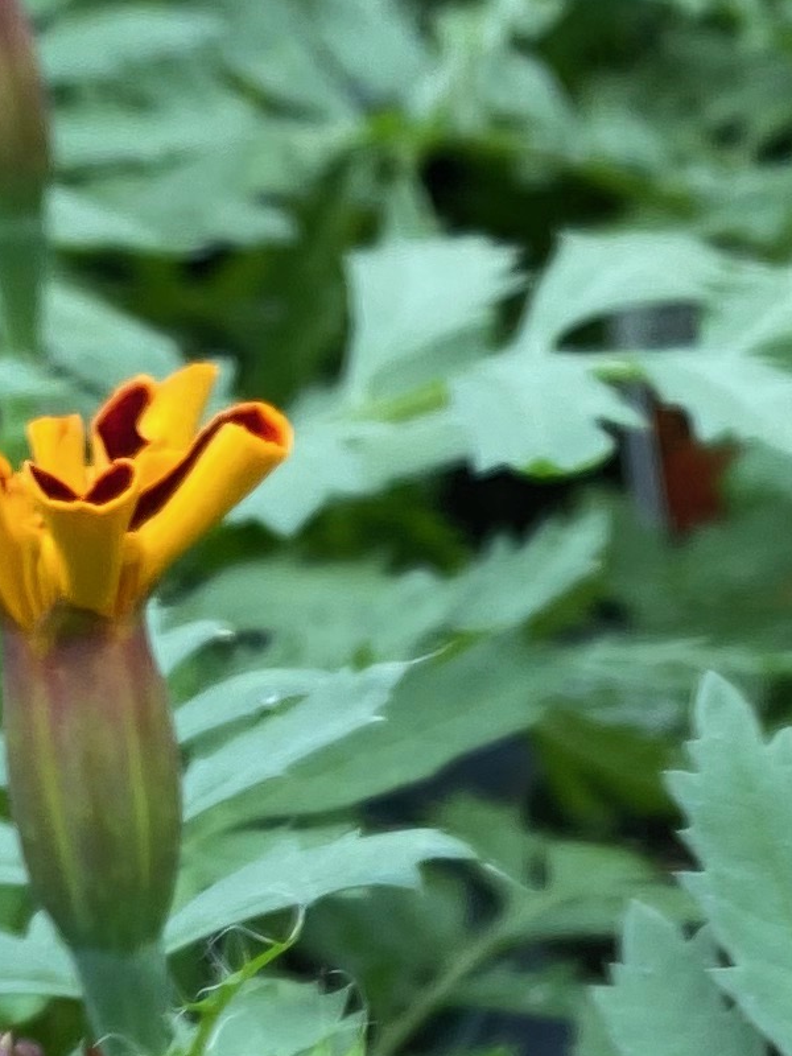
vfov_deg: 14.0
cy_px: 1639
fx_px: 3996
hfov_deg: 11.2
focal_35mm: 131
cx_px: 763
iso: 50
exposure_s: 1/120
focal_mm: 4.25
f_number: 1.8
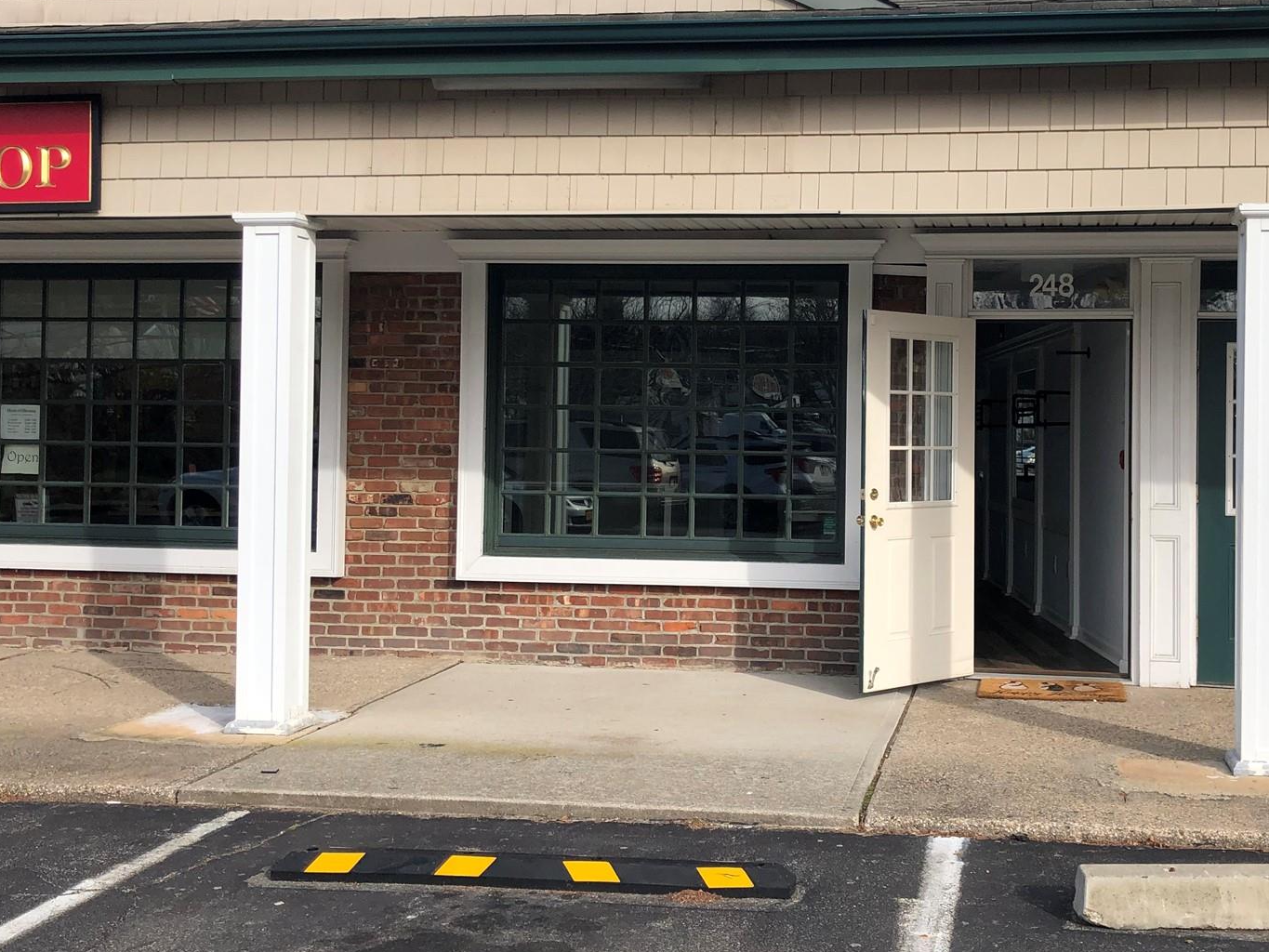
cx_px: 828
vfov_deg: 34.3
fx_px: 1540
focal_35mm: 42
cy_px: 391
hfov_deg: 44.2
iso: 20
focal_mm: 4
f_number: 1.8
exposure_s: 1/1091
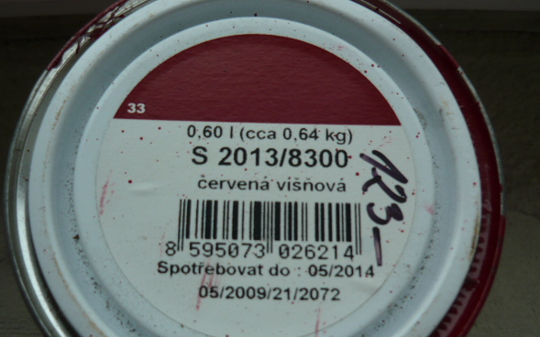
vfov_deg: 33.5
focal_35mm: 38
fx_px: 559
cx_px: 248
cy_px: 190
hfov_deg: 51.5
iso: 100
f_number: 2.8
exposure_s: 1/60
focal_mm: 5.5
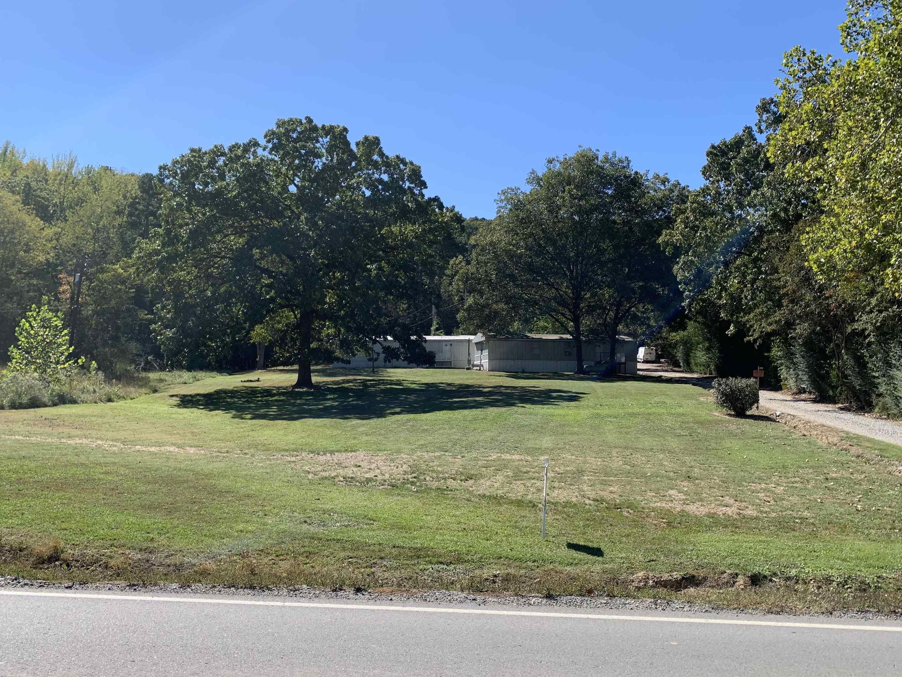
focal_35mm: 29
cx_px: 471
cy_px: 356
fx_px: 756
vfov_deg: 48.2
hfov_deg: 61.6
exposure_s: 1/1585
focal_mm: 4.25
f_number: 1.8
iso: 25
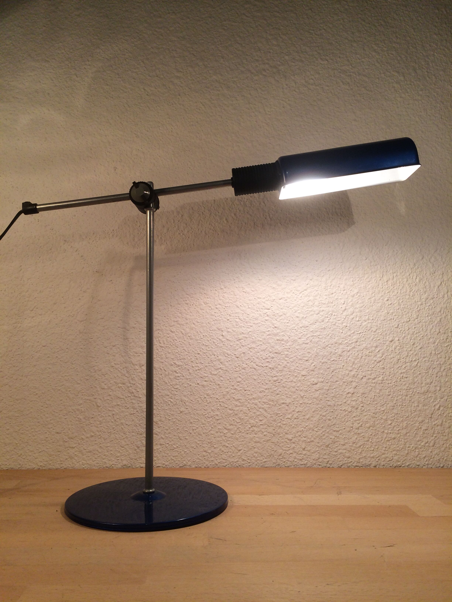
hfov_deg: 48.2
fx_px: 505
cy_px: 301
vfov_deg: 61.7
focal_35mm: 29
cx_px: 226
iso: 64
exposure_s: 1/100
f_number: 2.2
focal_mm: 4.15
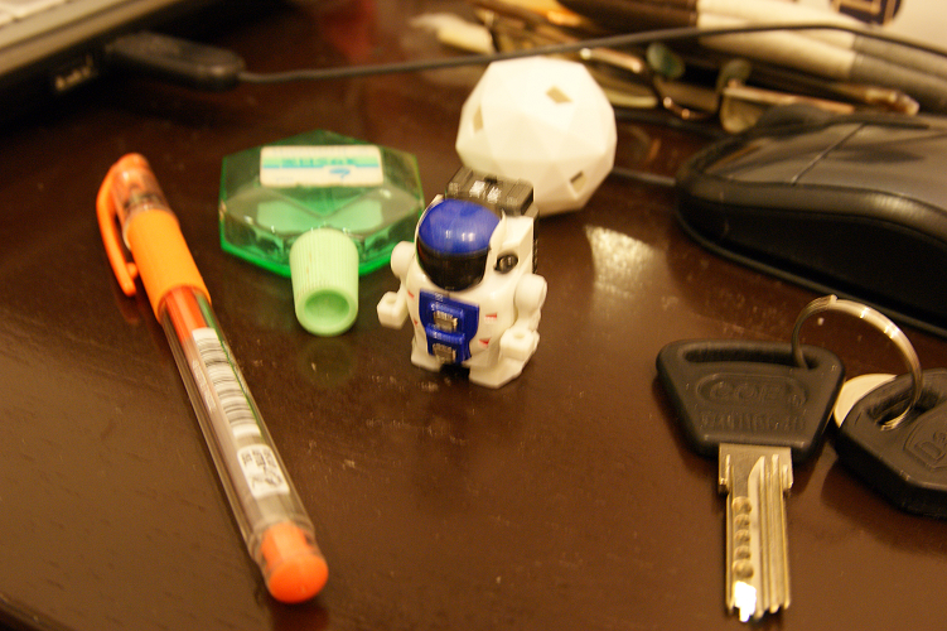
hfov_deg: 43.6
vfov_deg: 29.8
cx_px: 474
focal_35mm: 45
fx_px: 1183
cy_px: 316
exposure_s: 1/2.5
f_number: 8
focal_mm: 30
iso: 400
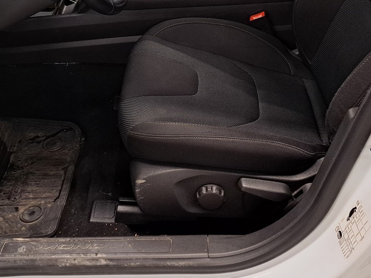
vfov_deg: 29.2
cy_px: 67
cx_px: 184
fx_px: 525
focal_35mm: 49
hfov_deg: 38.9
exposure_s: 1/50
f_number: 1.8
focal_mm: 5.23
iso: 250
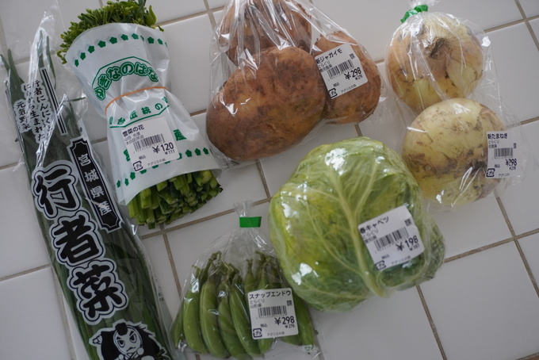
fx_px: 584
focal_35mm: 39
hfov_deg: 49.5
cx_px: 270
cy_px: 180
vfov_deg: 34.2
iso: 1250
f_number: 4.5
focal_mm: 26
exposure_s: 1/40
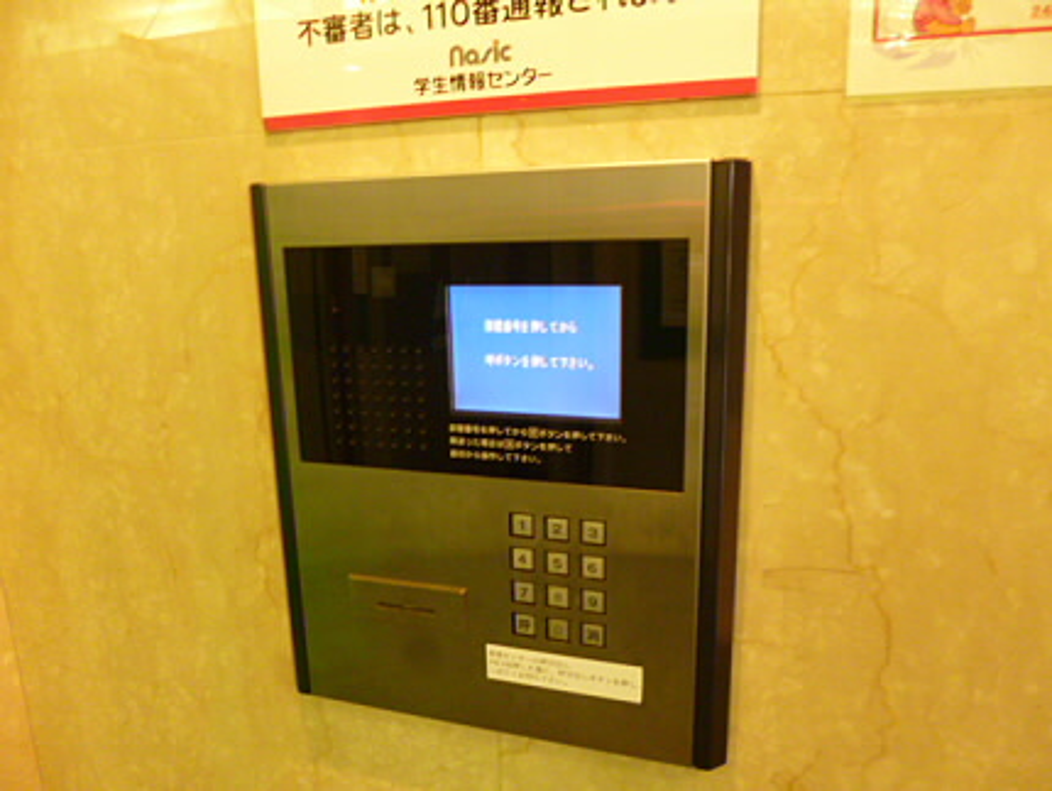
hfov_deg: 71.6
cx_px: 526
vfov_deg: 56.9
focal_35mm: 24
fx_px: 730
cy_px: 396
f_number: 2.5
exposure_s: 1/8
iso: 400
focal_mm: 4.3
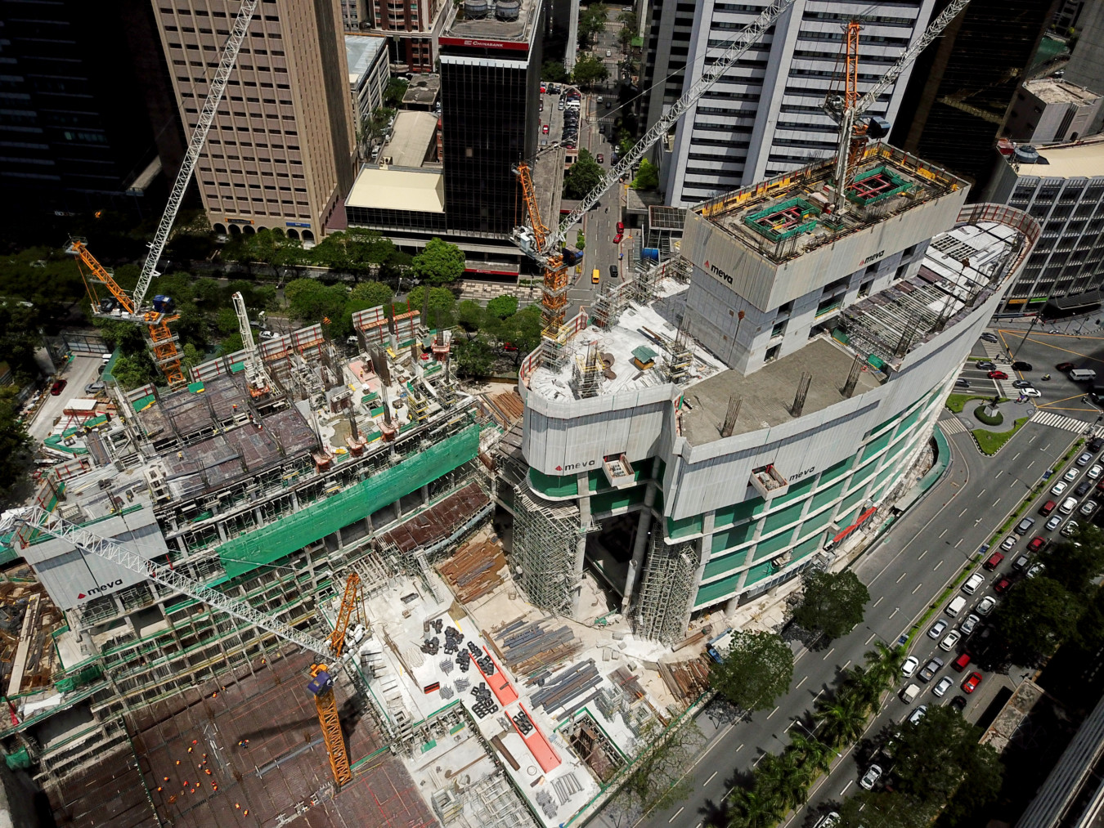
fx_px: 829
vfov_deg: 53.1
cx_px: 552
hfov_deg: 67.3
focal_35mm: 26
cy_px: 414
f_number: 2.2
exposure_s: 1/4000
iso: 100
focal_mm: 4.7
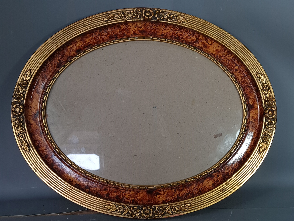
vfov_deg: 53.1
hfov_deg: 67.3
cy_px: 110
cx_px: 147
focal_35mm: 26
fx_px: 221
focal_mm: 5.4
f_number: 1.8
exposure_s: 1/100
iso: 80
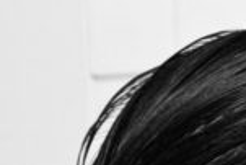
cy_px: 393
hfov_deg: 4.0
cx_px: 691
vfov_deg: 2.7
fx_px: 3468
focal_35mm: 507
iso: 100
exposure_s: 1/60
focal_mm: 50
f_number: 5.6
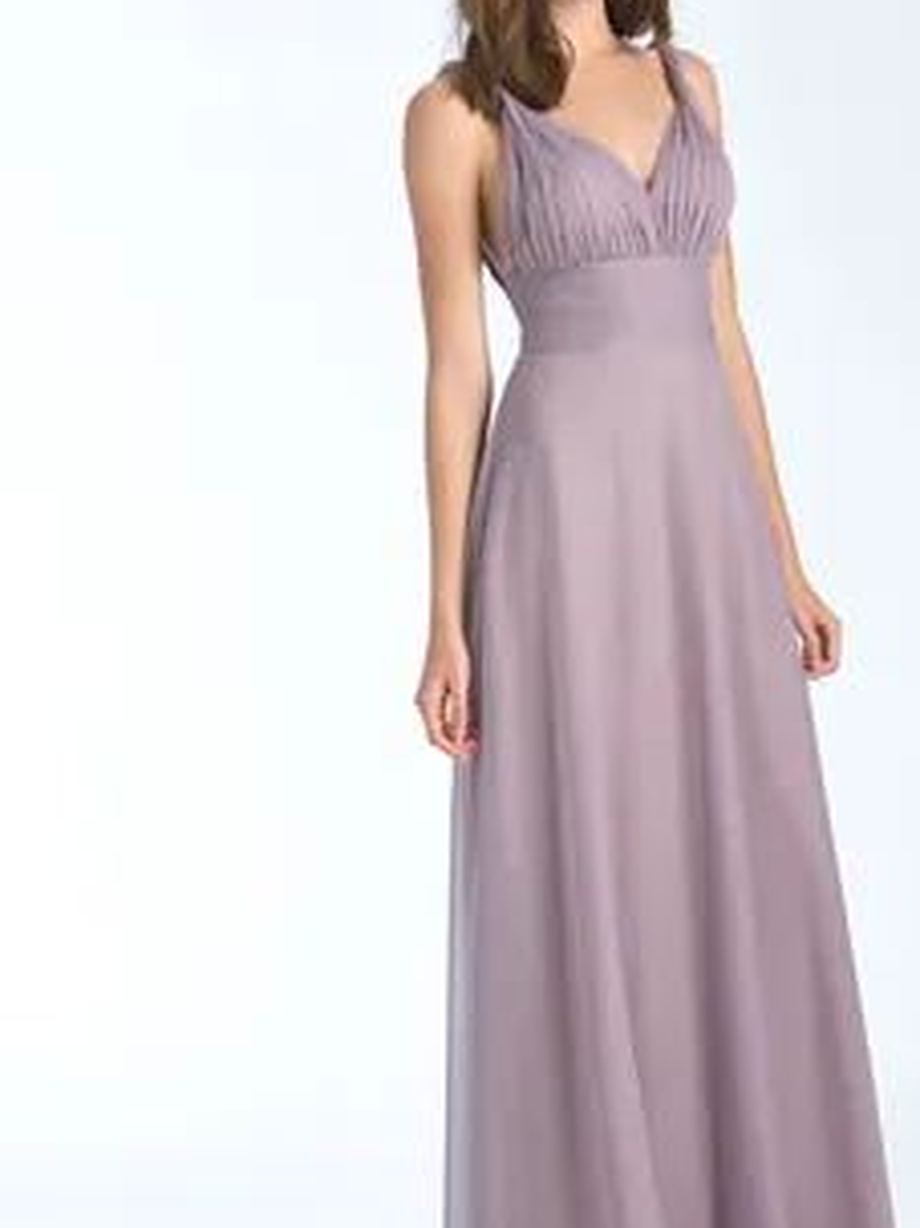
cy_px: 636
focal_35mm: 141
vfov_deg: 14.0
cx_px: 616
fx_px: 5000
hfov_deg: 10.5
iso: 100
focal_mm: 120
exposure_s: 1/180
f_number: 9.5
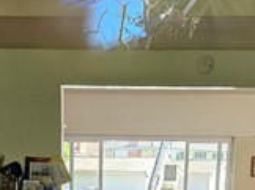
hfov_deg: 21.5
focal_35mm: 91
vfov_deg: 14.3
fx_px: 669
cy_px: 341
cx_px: 105
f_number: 1.8
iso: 250
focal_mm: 5.4
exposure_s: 1/120
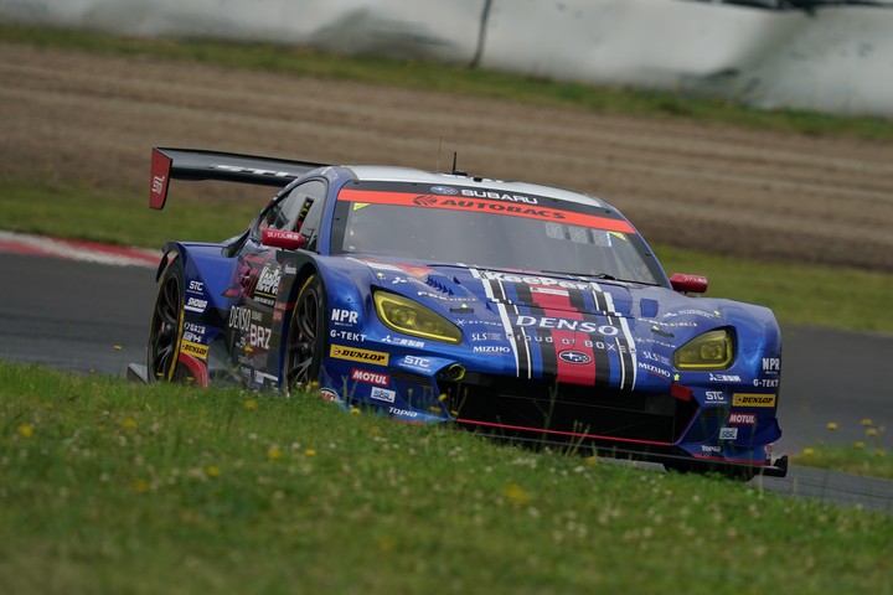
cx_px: 446
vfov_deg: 2.3
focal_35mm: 600
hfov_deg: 3.4
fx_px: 14882
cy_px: 298
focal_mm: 600
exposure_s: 1/800
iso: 320
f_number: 9
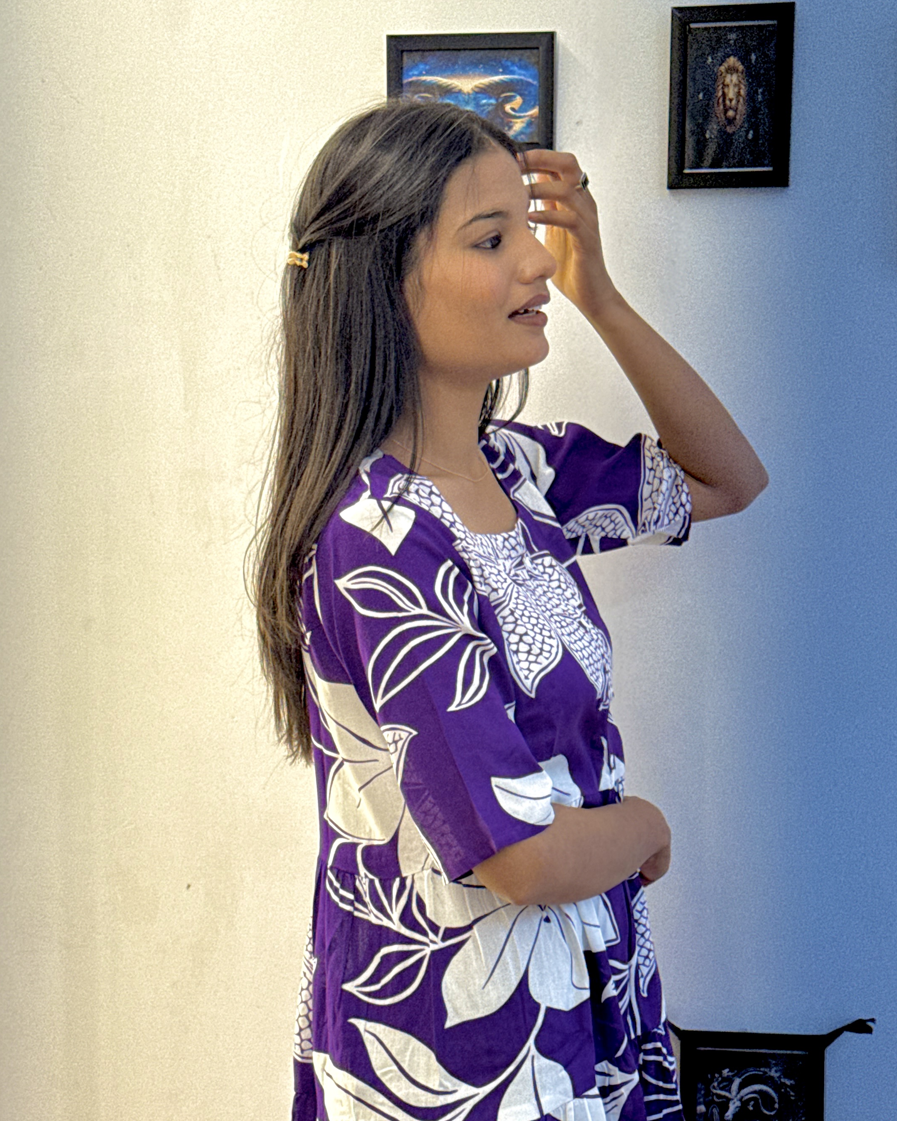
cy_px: 737
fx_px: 2356
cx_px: 458
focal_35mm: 71
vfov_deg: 26.6
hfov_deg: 21.6
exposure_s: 1/128
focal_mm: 6.76
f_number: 1.78
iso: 50
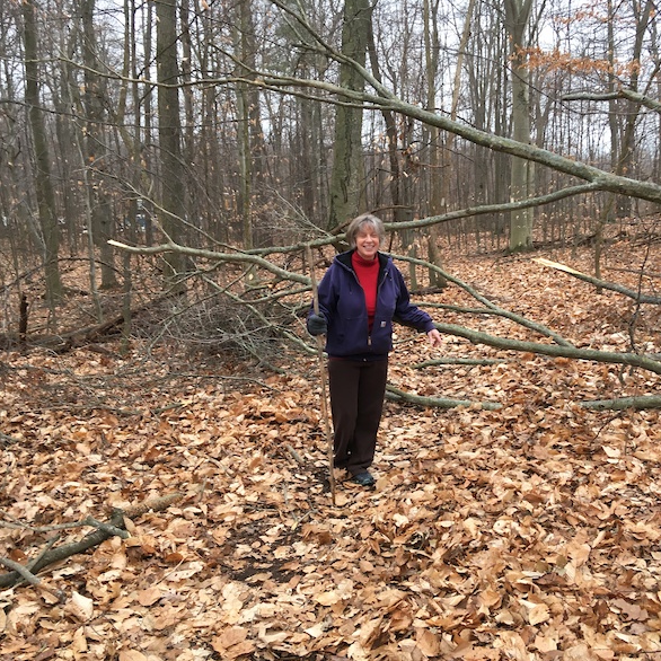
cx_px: 404
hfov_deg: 46.9
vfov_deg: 47.2
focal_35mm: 35
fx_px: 756
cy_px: 335
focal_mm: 4.15
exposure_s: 1/30
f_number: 2.2
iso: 50
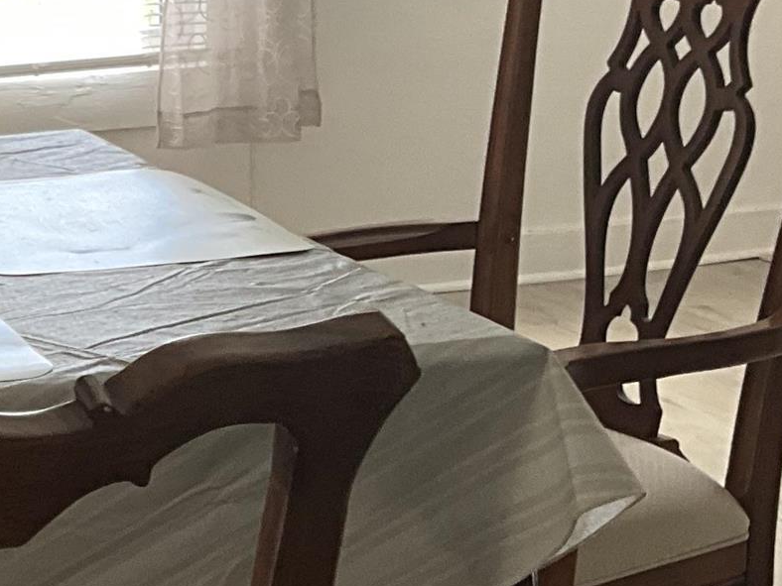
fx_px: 2553
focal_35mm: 113
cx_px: -289
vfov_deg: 13.1
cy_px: 370
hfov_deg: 16.3
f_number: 1.8
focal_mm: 3
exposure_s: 1/122
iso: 50
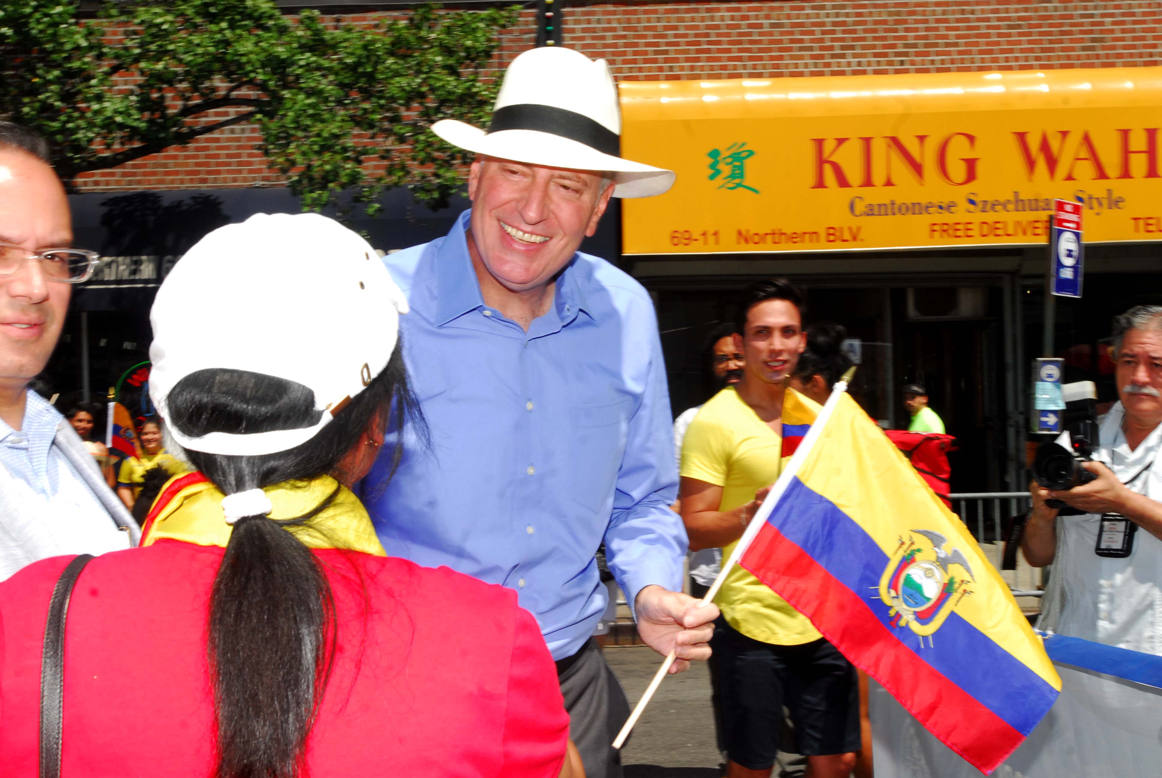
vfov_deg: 25.8
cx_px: 581
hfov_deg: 37.8
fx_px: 1697
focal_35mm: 52
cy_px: 389
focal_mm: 35
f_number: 16
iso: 400
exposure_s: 1/250
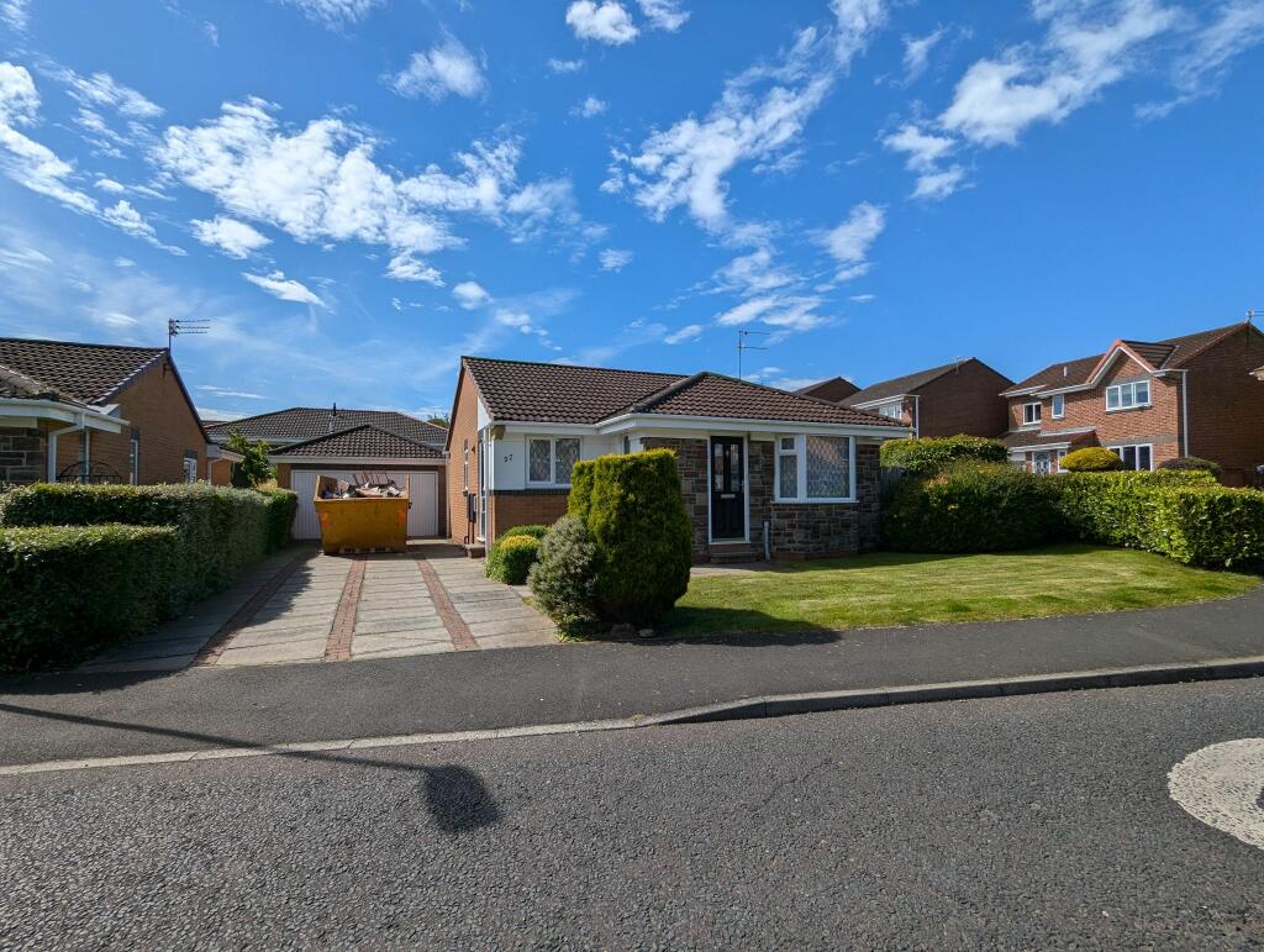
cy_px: 476
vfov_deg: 78.2
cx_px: 632
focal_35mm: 16
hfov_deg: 94.4
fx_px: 585
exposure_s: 1/2841
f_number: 2.2
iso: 50
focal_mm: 2.35
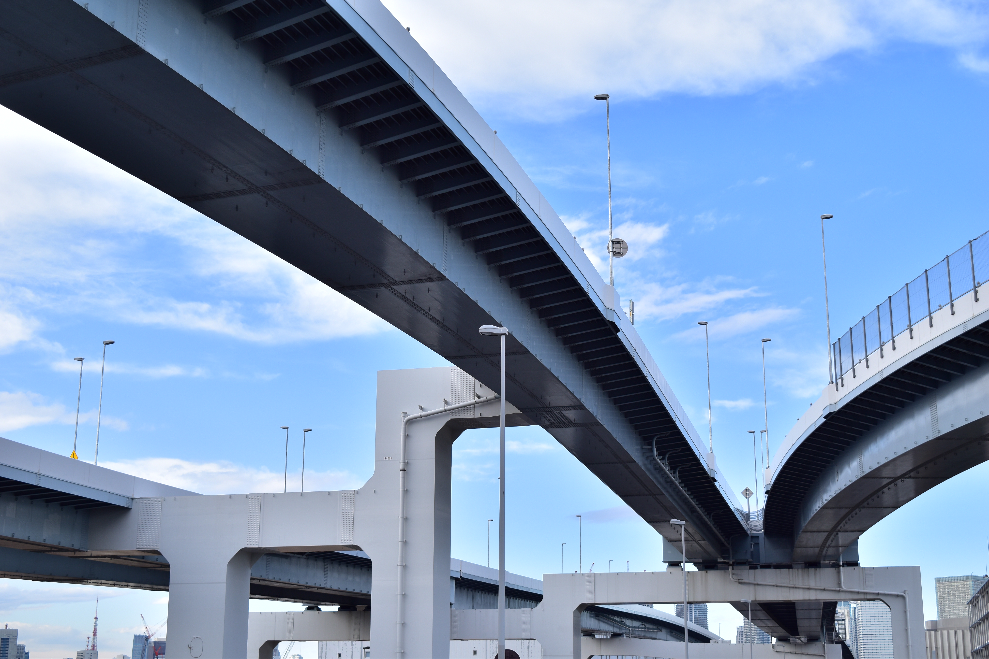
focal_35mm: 51
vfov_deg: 26.5
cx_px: 494
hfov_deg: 38.9
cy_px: 330
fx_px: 1401
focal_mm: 34
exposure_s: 1/250
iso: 100
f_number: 8
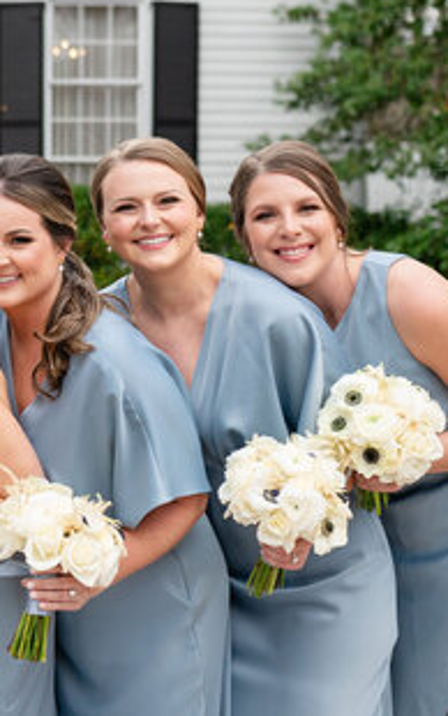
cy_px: 309
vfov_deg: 22.5
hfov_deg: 13.1
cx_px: -296
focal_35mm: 92
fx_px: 1796
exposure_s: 1/2000
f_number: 2.8
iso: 800
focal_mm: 35
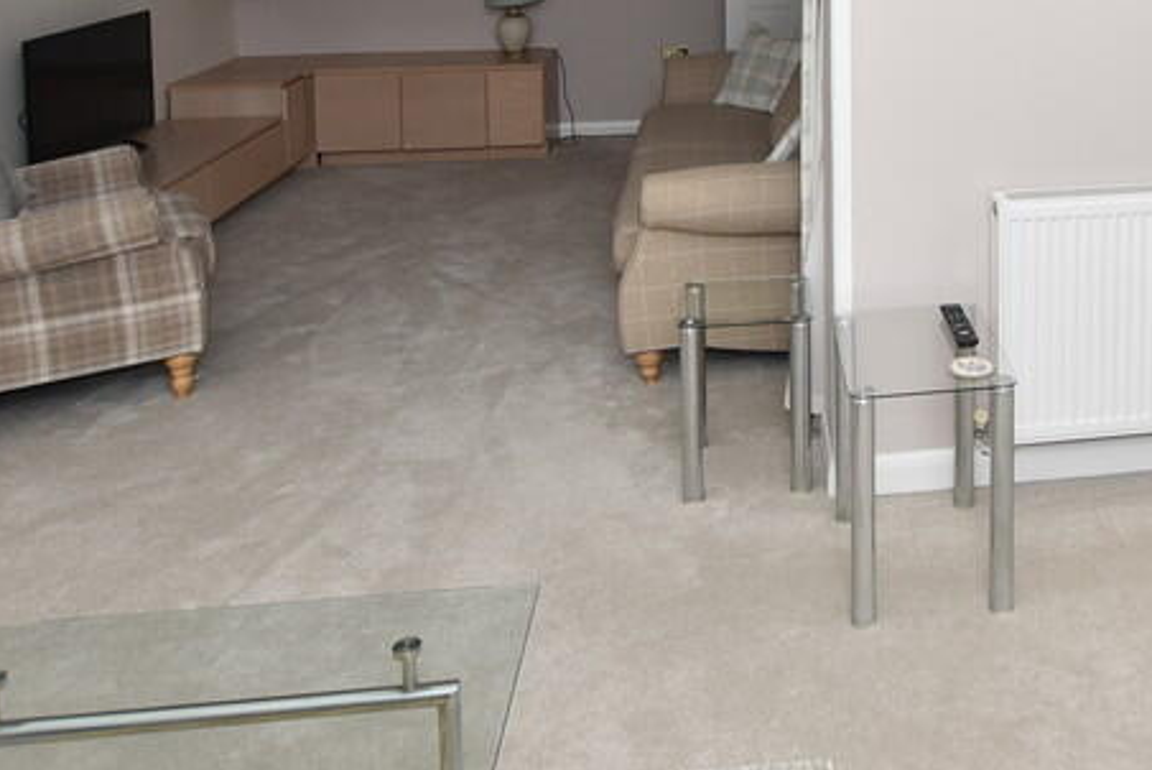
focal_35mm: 34
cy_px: -89
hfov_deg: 52.4
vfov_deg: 33.6
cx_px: 912
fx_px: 1089
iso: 220
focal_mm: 10
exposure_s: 1/200
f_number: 5
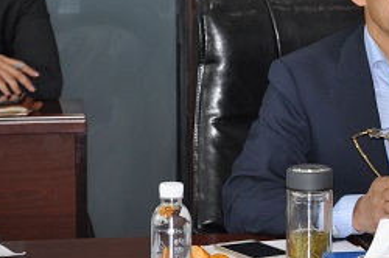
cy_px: 75
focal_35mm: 187
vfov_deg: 7.3
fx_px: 2018
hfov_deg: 10.9
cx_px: 426
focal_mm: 52
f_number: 5
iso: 640
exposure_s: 1/60
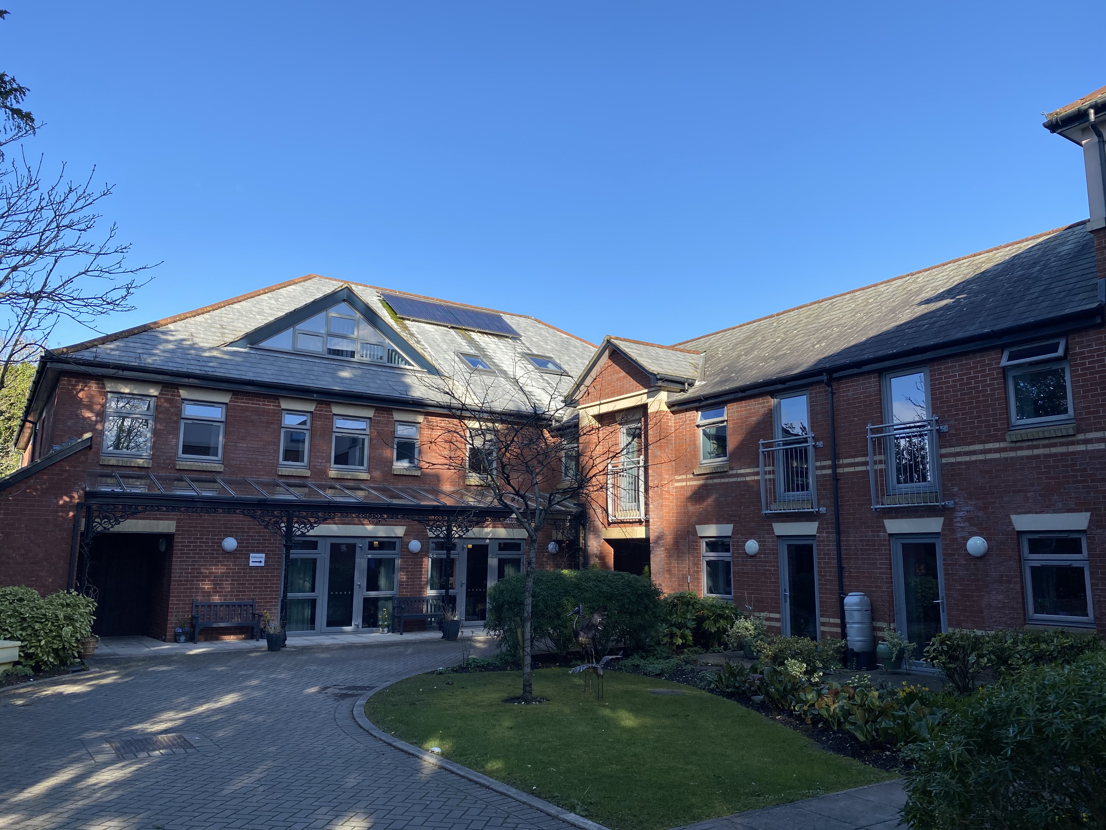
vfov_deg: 53.1
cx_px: 553
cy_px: 415
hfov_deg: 67.3
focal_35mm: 26
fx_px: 831
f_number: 1.8
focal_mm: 4.25
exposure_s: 1/1259
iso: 32
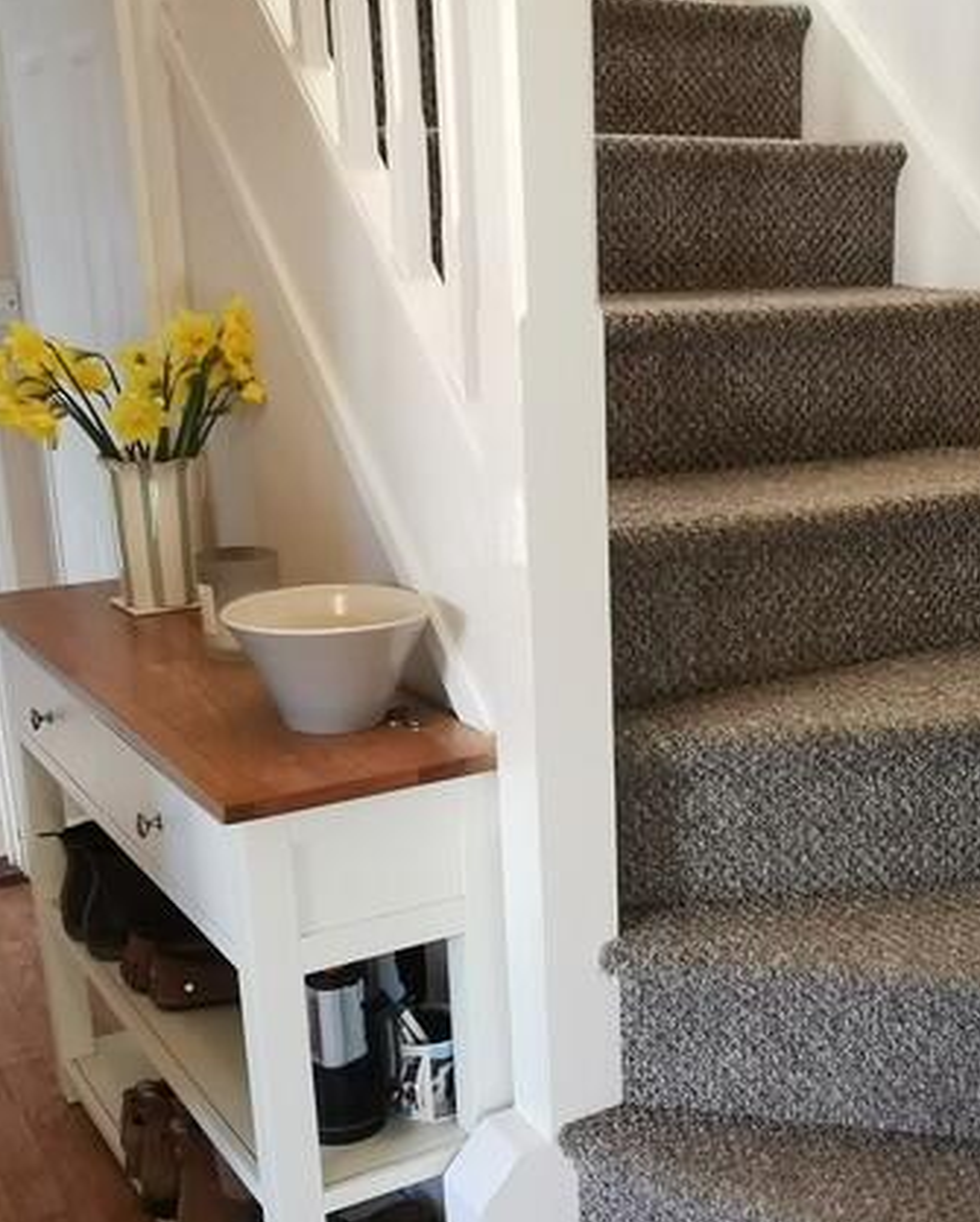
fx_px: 1557
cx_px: 746
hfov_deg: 34.1
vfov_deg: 42.7
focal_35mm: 43
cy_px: 731
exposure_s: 1/33.3
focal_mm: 2.26
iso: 320
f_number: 2.2
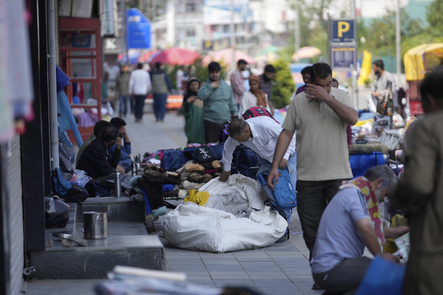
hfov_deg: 11.5
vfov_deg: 7.7
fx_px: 2190
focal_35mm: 178
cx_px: 222
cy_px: 148
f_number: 2.8
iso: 400
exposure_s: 1/4000
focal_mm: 178
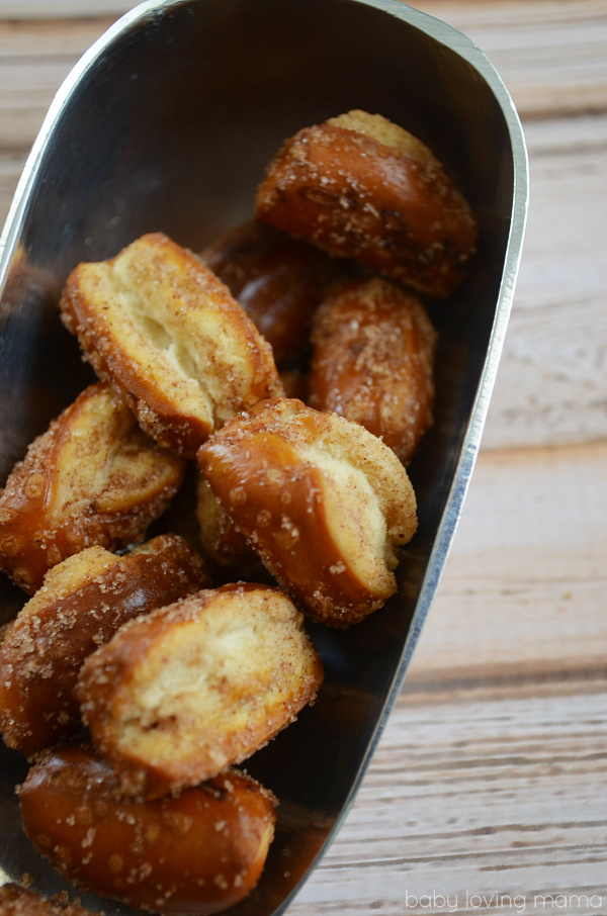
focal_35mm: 60
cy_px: 458
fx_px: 1524
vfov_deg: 33.5
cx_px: 304
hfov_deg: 22.5
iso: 640
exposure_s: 1/60
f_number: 5.3
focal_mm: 40
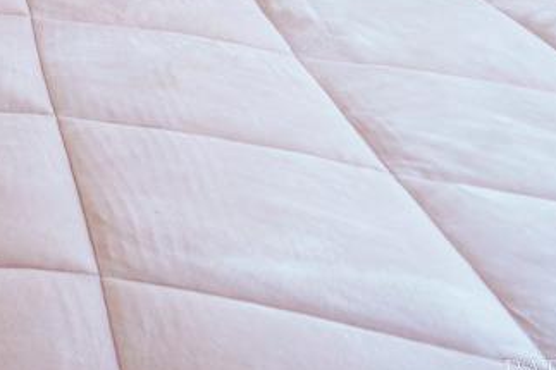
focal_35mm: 65
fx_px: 1003
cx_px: -647
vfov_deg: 15.4
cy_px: -427
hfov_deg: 17.4
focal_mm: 14
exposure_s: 1/2
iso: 100
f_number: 8
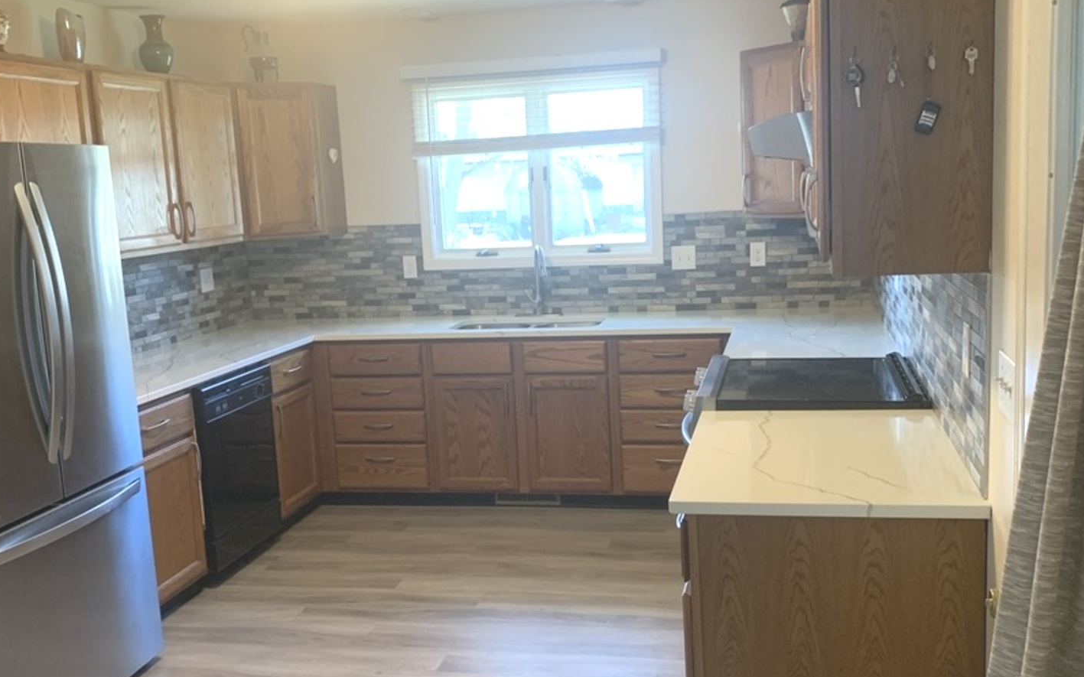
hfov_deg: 66.5
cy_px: 373
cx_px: 540
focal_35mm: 28
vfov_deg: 44.5
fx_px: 827
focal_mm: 4.25
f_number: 1.8
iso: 160
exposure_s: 1/60
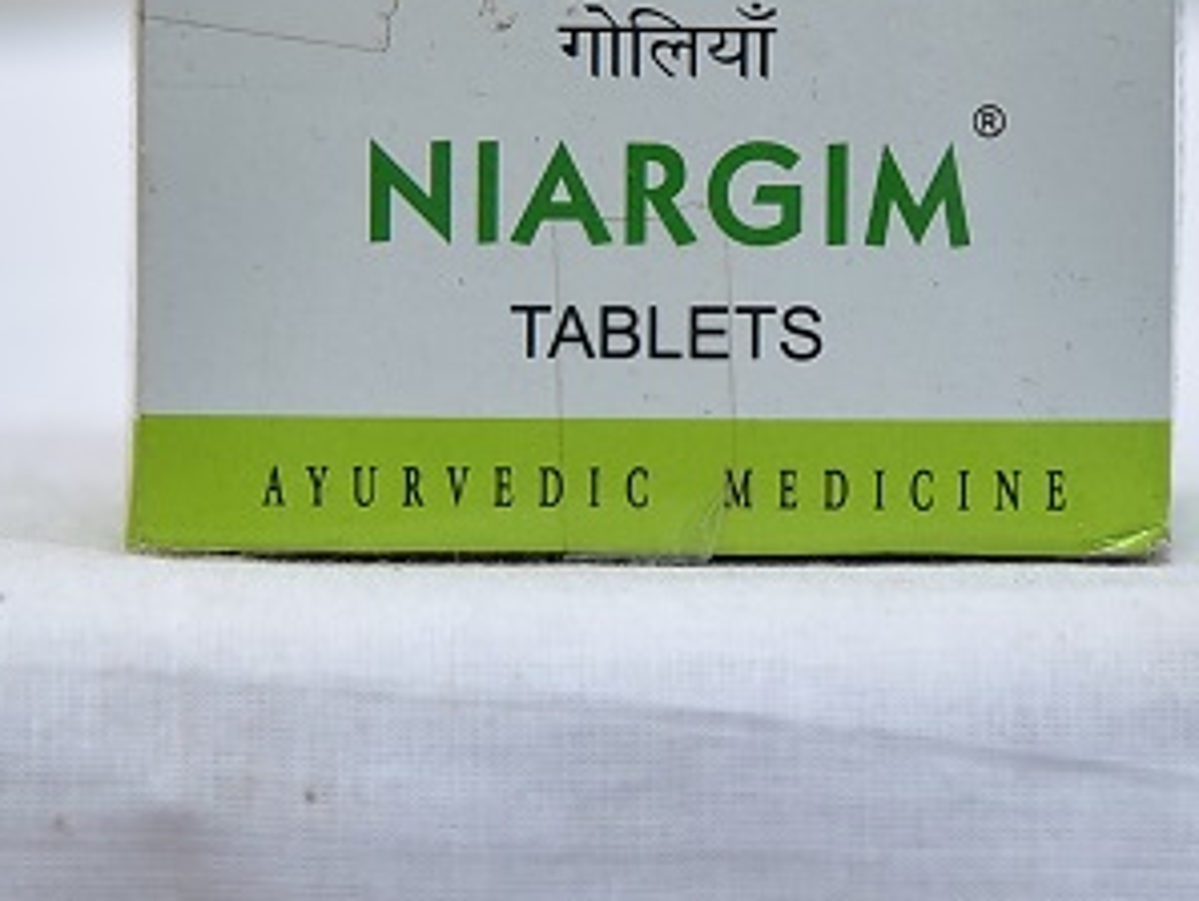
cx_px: 688
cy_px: -28
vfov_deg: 9.5
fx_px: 5408
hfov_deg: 12.6
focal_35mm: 156
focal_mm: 92
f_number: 4
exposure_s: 1/125
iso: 1600
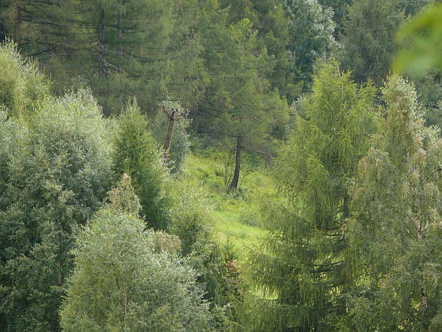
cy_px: 166
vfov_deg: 3.5
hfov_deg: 4.7
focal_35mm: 420
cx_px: 221
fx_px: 5363
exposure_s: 1/100
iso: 100
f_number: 4
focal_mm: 88.8
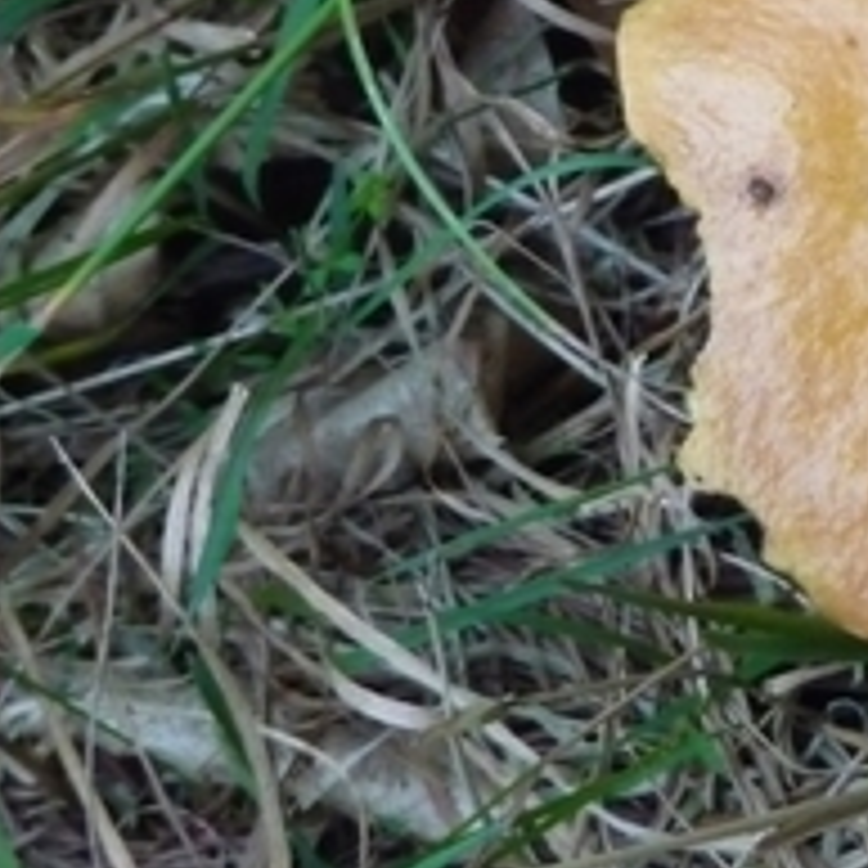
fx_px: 13844
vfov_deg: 3.6
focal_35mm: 488
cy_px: 252
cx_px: 1345
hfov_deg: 3.6
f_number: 4.8
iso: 800
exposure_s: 1/80
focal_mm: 30.5
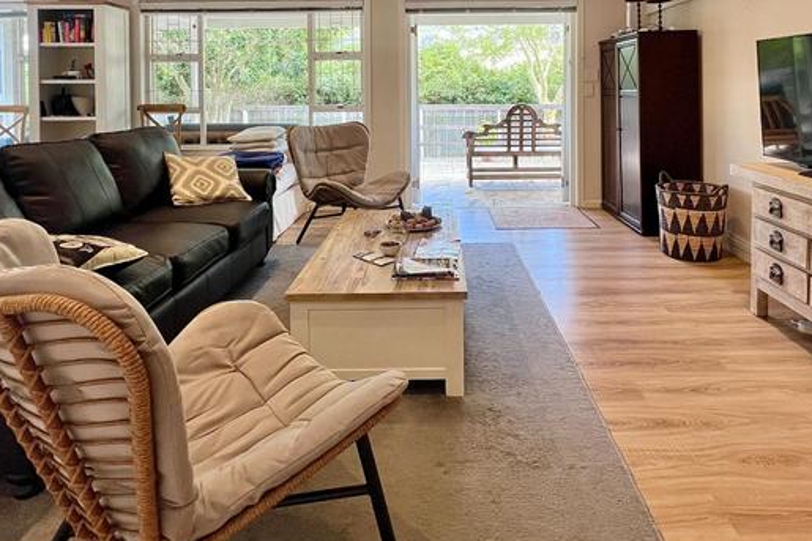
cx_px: 440
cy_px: 95
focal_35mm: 21
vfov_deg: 54.6
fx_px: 473
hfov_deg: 81.1
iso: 100
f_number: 1.8
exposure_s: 1/100
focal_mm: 1.57
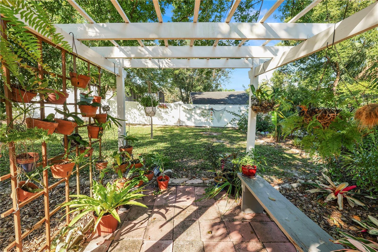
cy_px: 126
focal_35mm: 14
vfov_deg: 81.2
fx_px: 147
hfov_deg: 104.3
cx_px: 189
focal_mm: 14
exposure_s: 1/80
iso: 250
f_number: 9
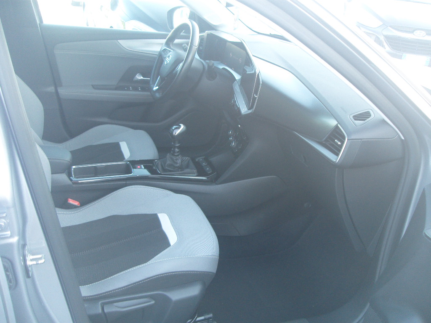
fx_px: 461
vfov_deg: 38.7
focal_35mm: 37
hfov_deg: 50.1
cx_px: 216
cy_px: 162
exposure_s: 1/40
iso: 100
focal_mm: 6.2
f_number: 2.8
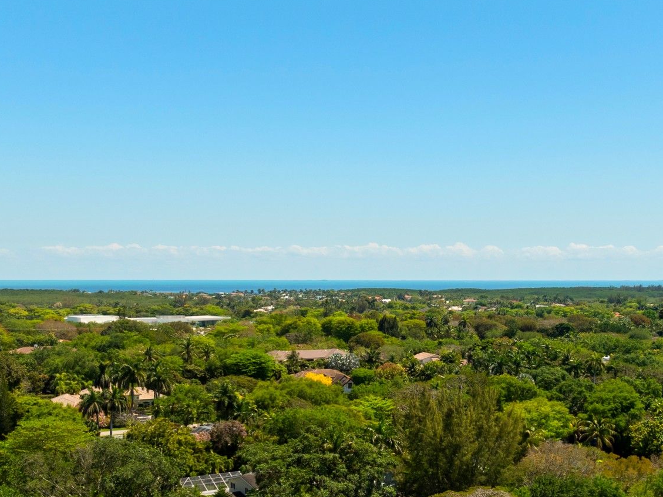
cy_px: 454
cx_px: 387
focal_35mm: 51
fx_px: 976
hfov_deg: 37.4
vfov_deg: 27.4
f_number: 2.8
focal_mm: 12.29
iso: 100
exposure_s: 1/320
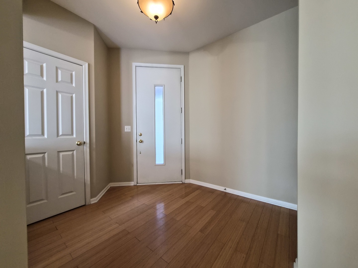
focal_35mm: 13
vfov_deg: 89.9
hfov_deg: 106.2
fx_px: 134
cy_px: 134
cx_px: 179
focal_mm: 1.7
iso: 200
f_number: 2.2
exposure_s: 1/60
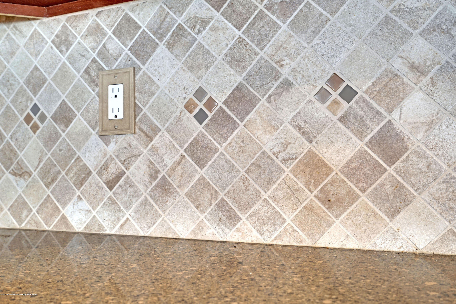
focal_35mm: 35
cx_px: 228
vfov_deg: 37.8
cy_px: 152
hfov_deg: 54.4
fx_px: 443
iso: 250
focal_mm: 35
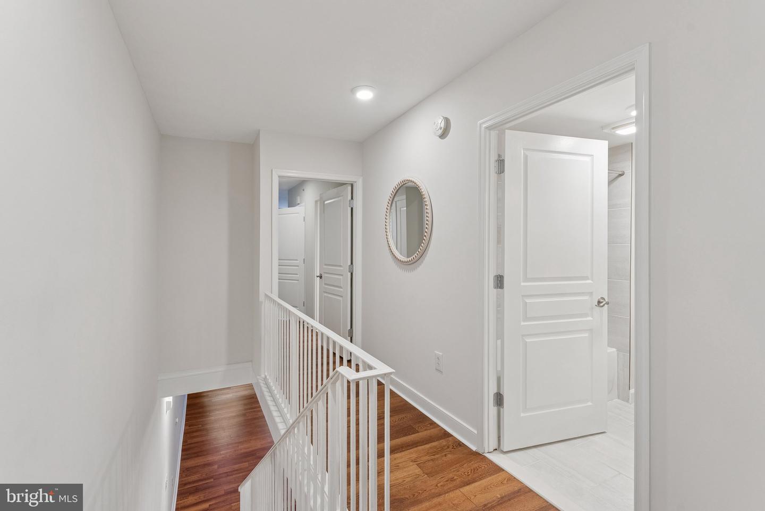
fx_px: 342
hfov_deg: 96.4
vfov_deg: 73.4
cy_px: 256
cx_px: 382
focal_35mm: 16
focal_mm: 16.1
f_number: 9
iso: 250
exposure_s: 1/3
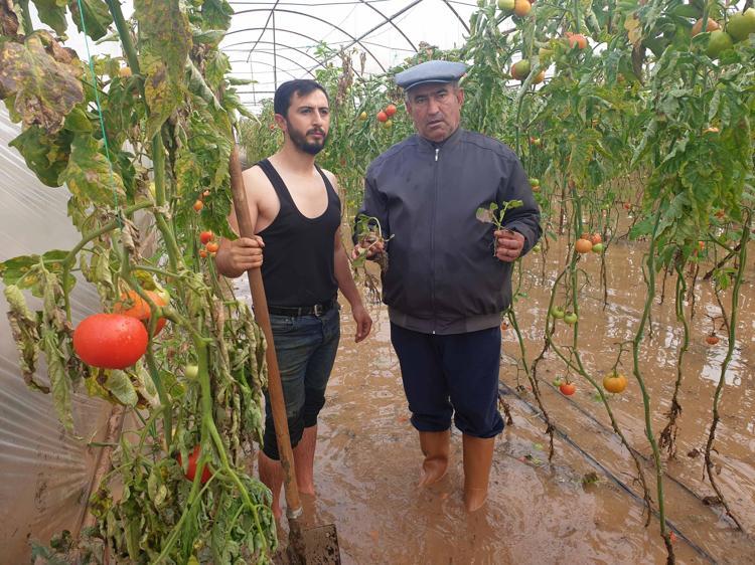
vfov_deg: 53.0
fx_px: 567
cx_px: 378
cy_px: 282
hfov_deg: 67.3
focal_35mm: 26
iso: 50
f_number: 2.4
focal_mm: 4.3
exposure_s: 1/113
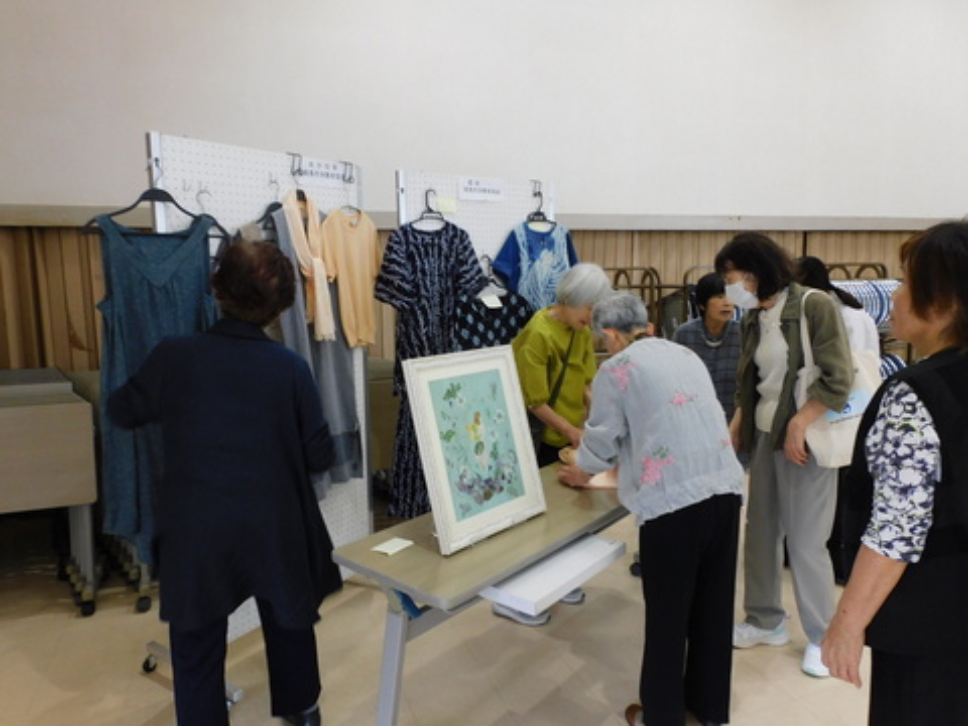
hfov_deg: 71.6
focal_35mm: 24
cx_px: 484
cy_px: 363
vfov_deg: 56.8
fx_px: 671
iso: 220
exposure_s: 1/30
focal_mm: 4.3
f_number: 3.3
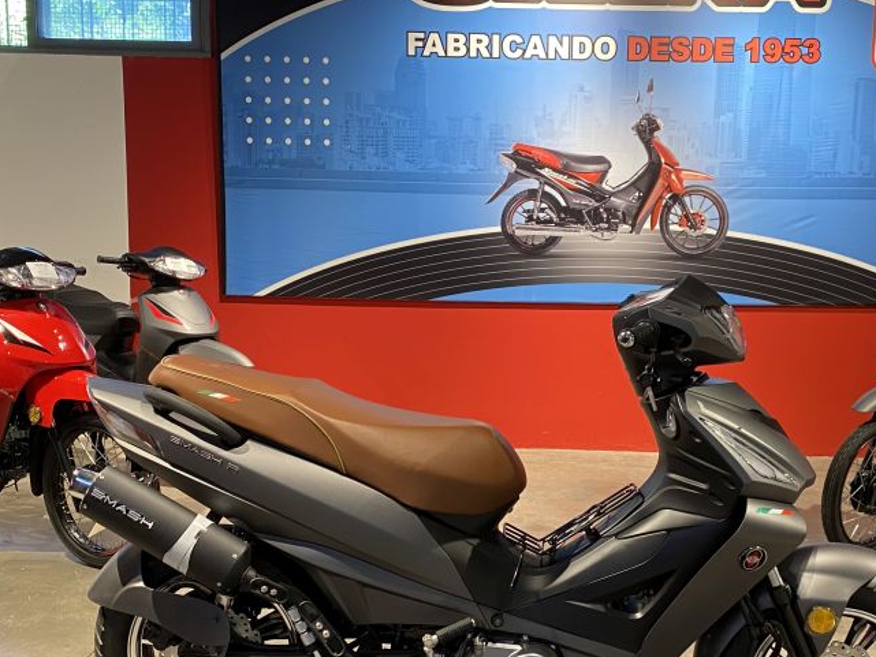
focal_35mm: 43
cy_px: 417
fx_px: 1088
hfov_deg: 43.6
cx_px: 536
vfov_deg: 33.4
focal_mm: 4.25
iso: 100
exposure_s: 1/50
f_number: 1.8
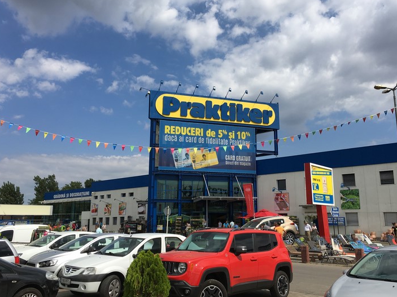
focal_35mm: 33
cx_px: 218
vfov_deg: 42.9
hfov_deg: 55.3
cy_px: 148
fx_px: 378
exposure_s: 1/2564
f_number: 2.2
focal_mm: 4.15
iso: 25
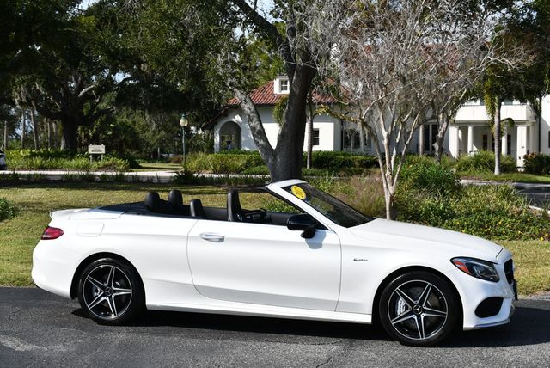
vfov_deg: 24.2
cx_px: 275
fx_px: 856
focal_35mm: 56
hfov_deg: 35.6
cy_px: 184
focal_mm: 28
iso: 100
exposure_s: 1/320
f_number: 9
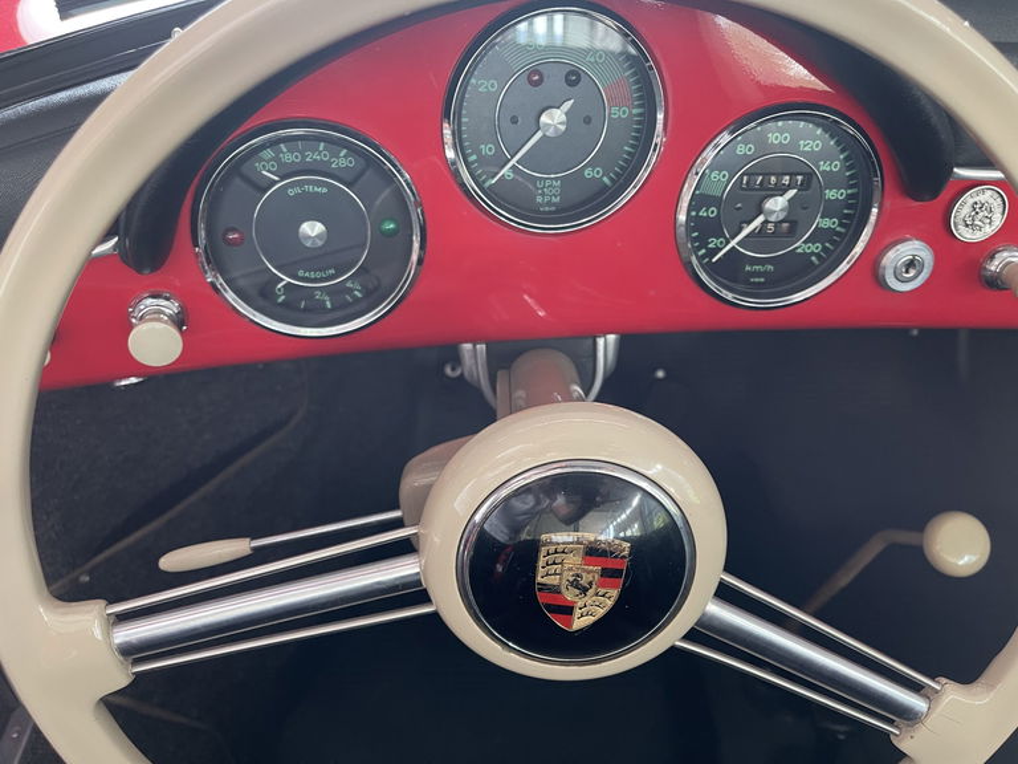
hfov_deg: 69.4
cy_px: 382
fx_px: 735
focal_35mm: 25
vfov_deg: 54.9
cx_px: 509
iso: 320
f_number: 1.6
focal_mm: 5.1
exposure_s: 1/60
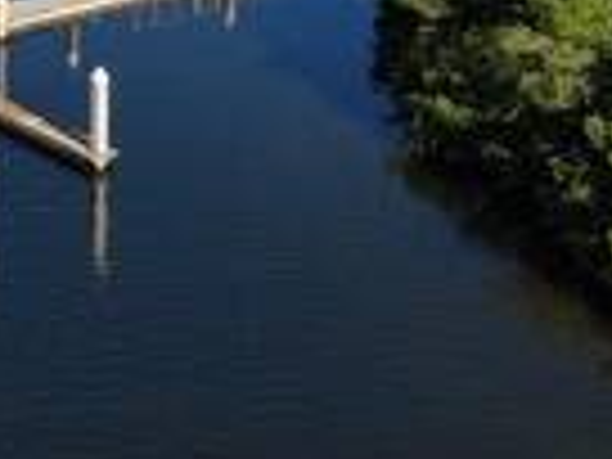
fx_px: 1662
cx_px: 99
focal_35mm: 94
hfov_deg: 20.6
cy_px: -148
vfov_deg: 15.0
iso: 100
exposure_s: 1/965
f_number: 2.8
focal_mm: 4.5
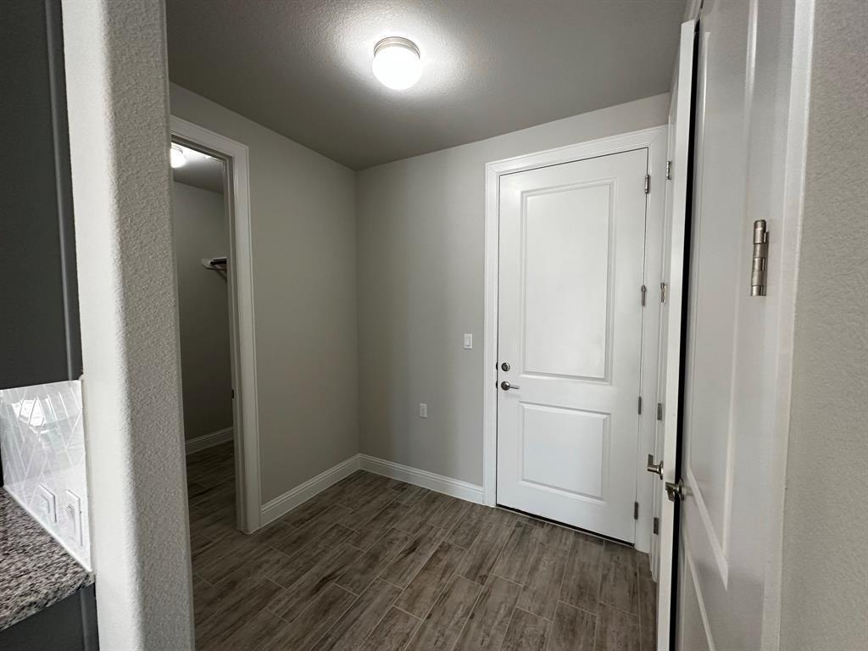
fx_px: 351
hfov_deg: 102.1
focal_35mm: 14
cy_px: 326
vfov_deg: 85.7
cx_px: 434
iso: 200
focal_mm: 2.22
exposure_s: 1/120
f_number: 2.2
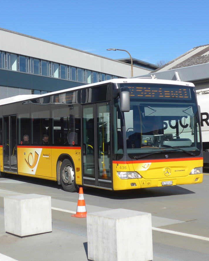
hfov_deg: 25.2
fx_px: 464
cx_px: 69
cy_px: 130
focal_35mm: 60
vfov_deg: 31.5
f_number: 3
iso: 80
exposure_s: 1/1600
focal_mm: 9.5
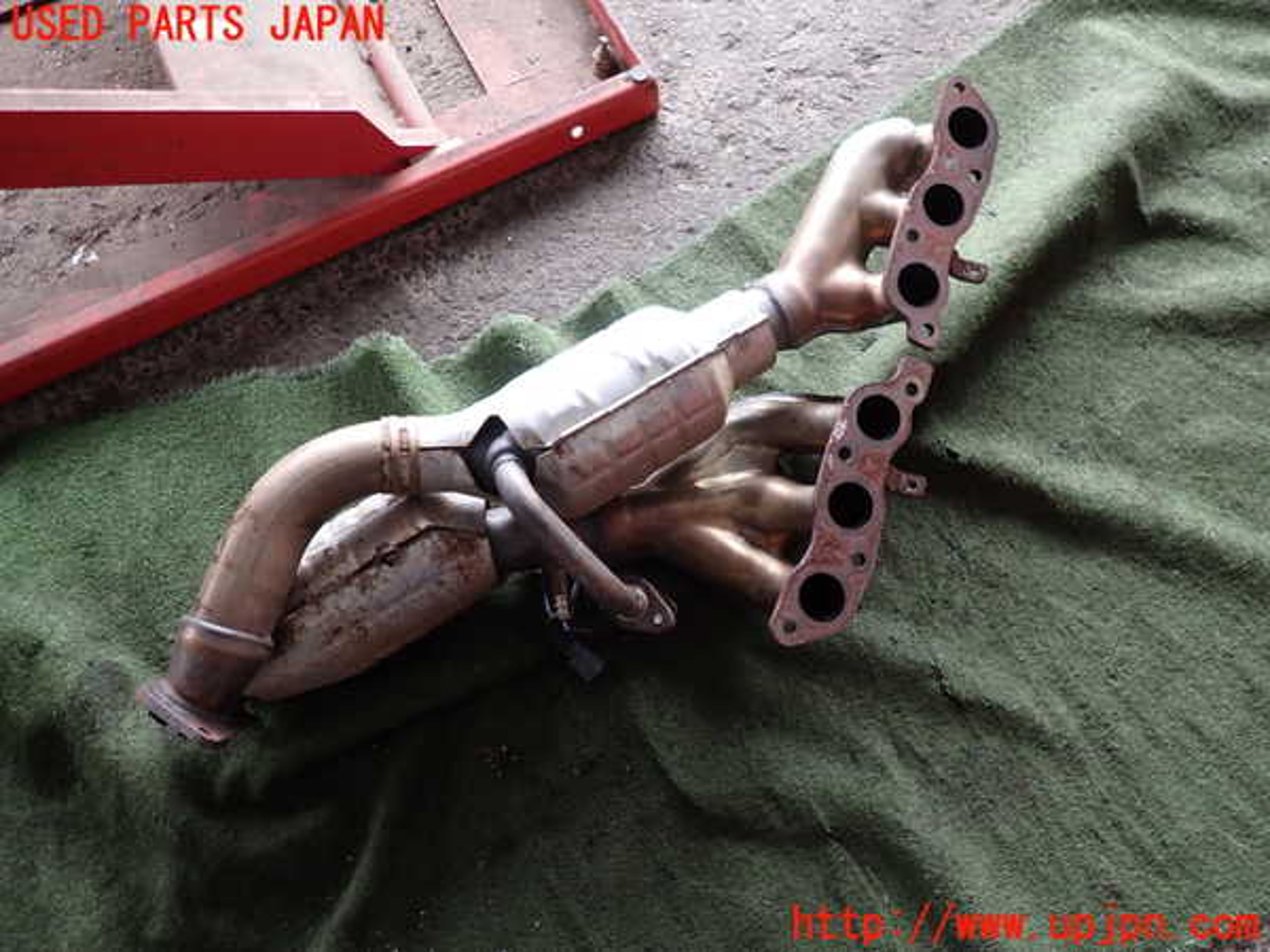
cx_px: 635
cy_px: 476
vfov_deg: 54.9
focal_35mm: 25
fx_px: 917
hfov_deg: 69.4
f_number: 2
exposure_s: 1/50
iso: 200
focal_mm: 4.5
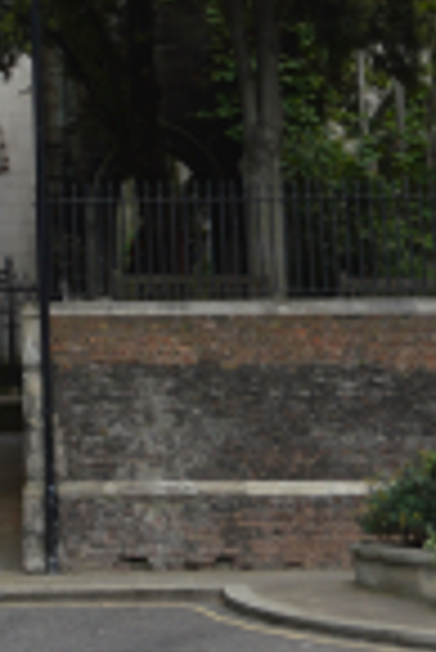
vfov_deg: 11.5
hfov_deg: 8.4
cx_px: -160
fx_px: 2918
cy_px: -661
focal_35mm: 161
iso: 100
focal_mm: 26
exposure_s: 1/160
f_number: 6.3
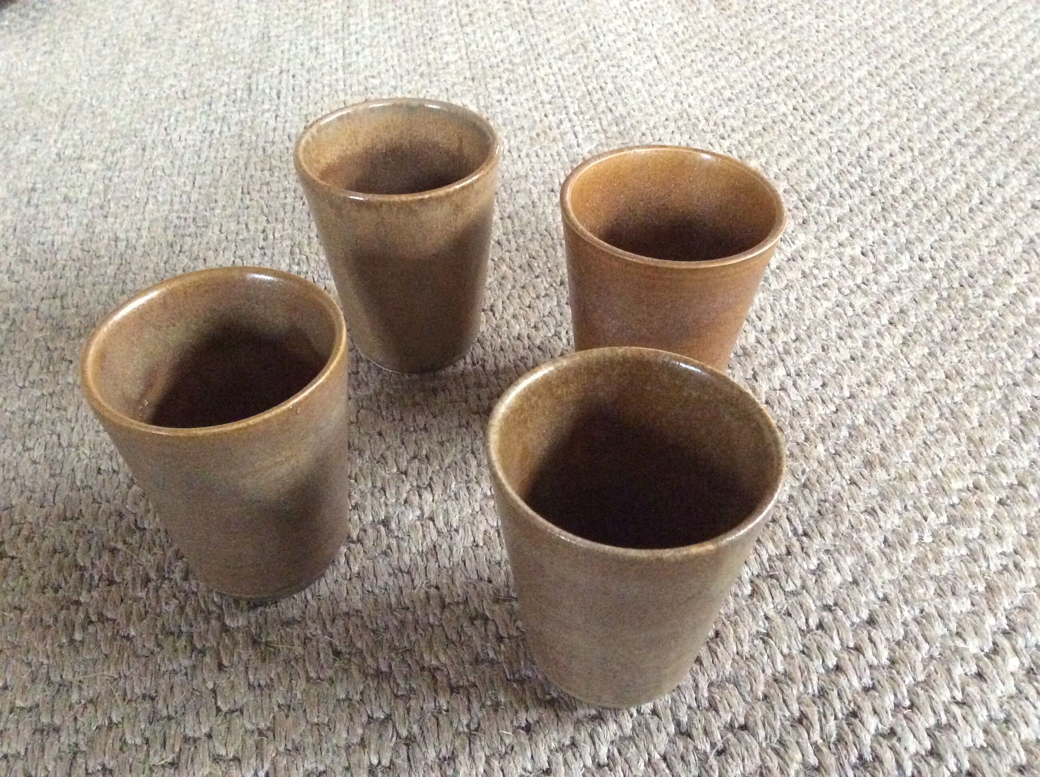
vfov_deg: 44.1
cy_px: 388
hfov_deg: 56.9
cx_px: 520
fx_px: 960
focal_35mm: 32
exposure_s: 1/17
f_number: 2.4
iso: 640
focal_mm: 3.3
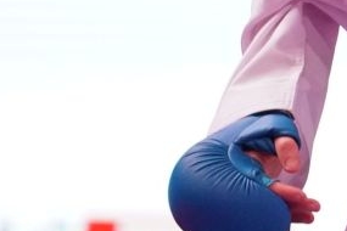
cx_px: 772
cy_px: -180
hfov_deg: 1.8
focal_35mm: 1161
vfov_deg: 1.2
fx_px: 11190
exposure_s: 1/1000
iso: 4000
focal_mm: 184
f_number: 2.8
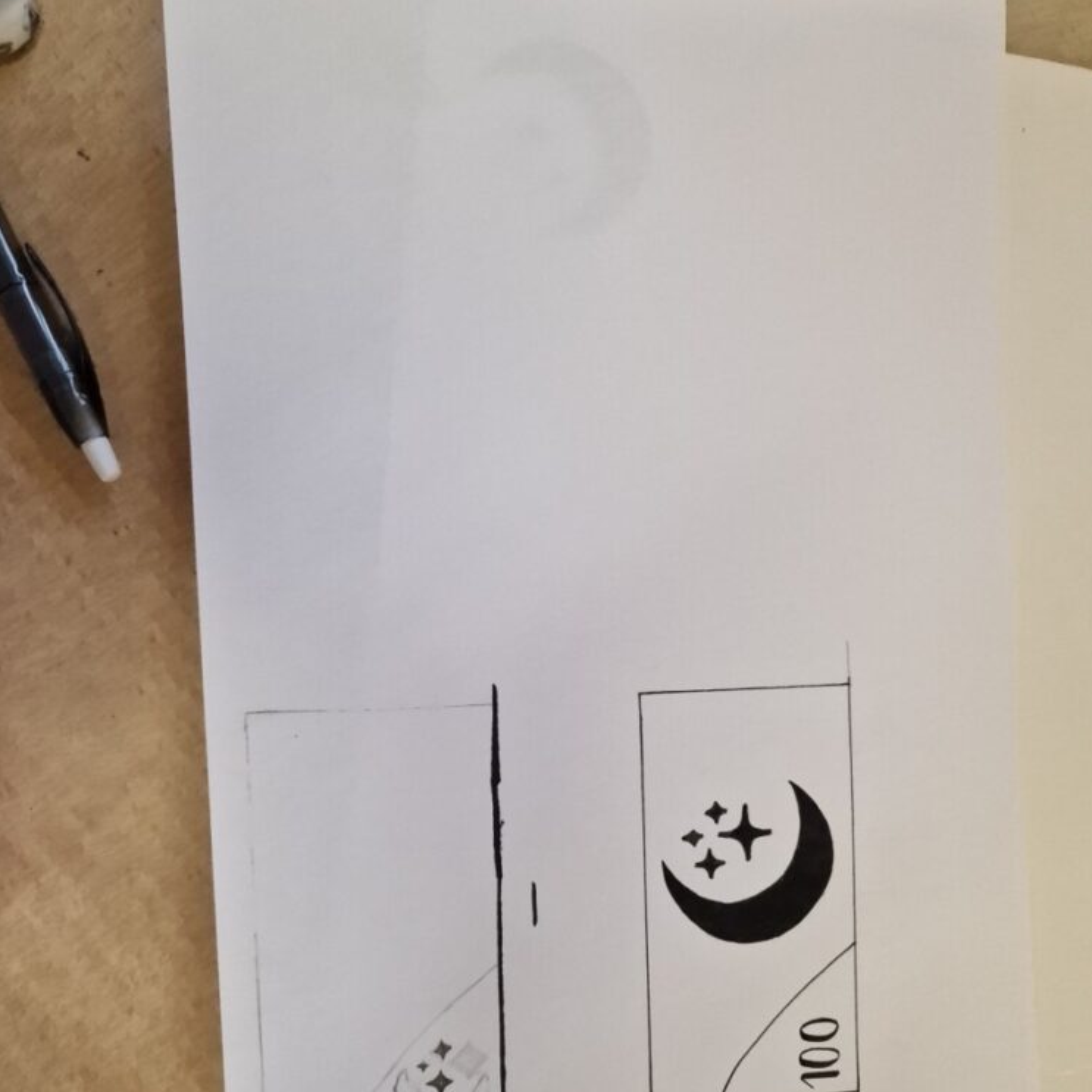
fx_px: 999
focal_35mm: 28
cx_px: 561
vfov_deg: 56.8
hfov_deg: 57.3
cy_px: 657
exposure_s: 1/100
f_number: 1.8
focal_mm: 6.4
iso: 50
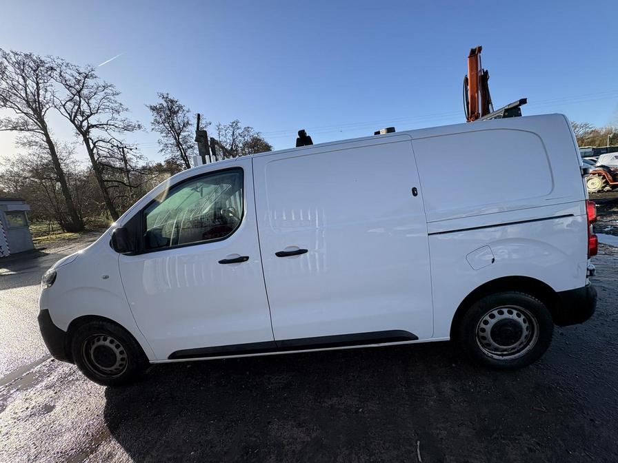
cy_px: 232
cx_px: 309
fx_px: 250
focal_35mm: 14
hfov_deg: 102.1
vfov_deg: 85.7
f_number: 2.2
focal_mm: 2.22
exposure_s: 1/968
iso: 50
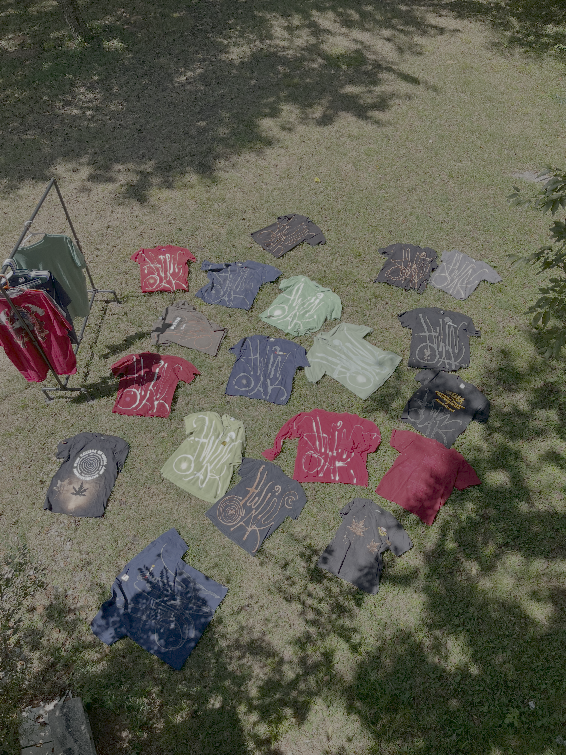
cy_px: 378
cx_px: 283
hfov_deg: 53.1
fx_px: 567
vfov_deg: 67.3
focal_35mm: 26
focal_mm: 5.1
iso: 50
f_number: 1.6
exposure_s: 1/1647
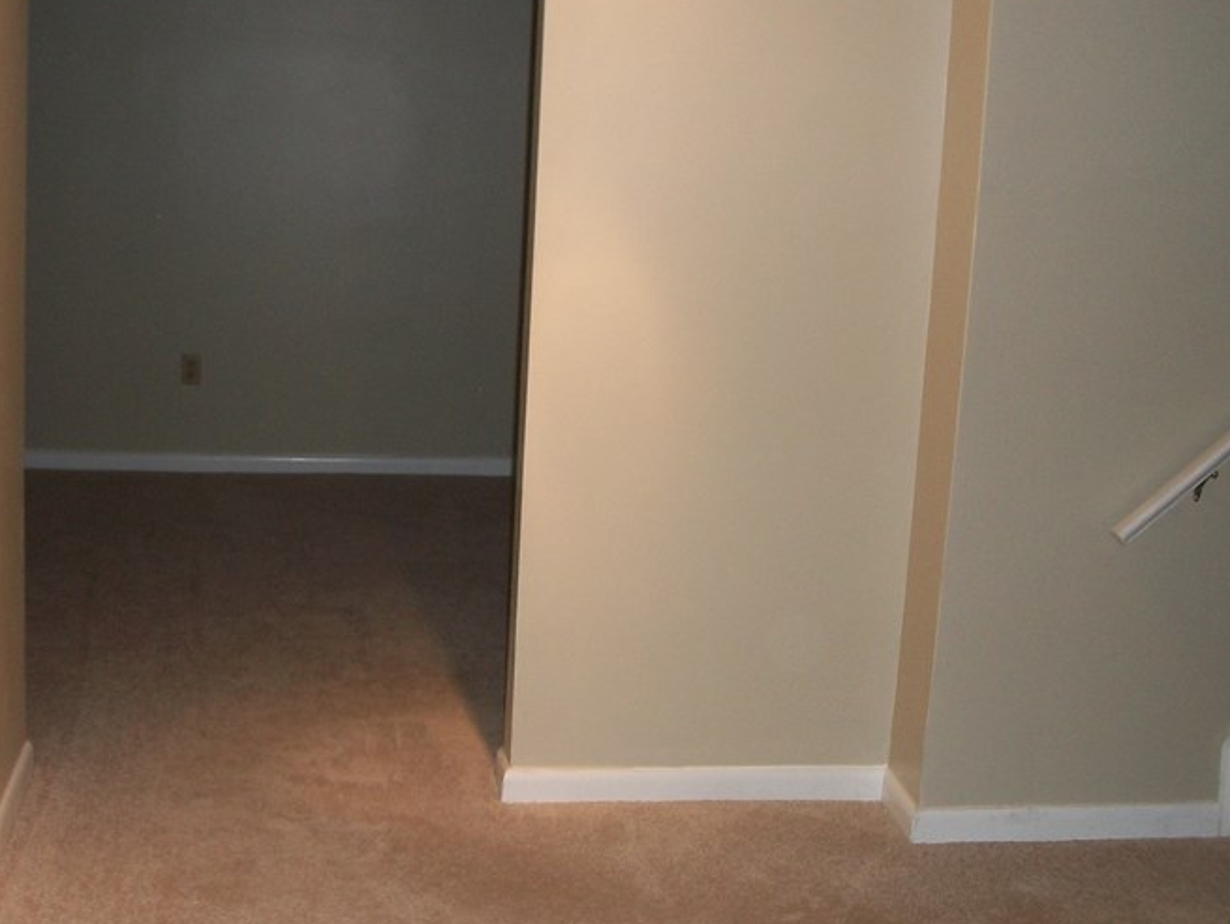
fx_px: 1778
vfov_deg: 29.1
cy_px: 485
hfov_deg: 37.8
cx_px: 424
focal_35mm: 50
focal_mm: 5.7
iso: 80
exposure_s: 1/30
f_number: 2.9
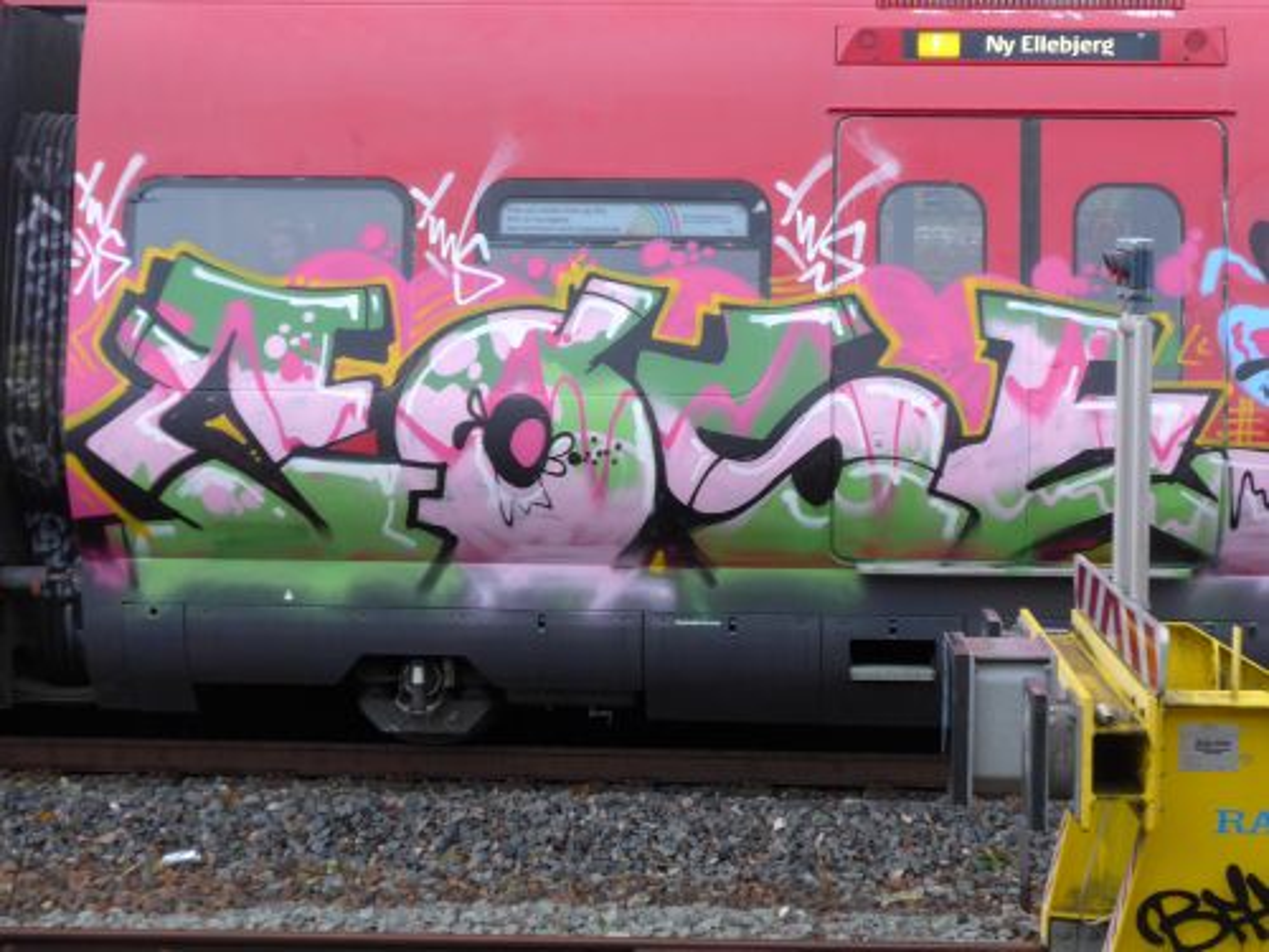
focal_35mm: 80
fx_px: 2933
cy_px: 476
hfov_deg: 24.4
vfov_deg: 18.4
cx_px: 634
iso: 400
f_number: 4.4
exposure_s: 1/30
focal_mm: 16
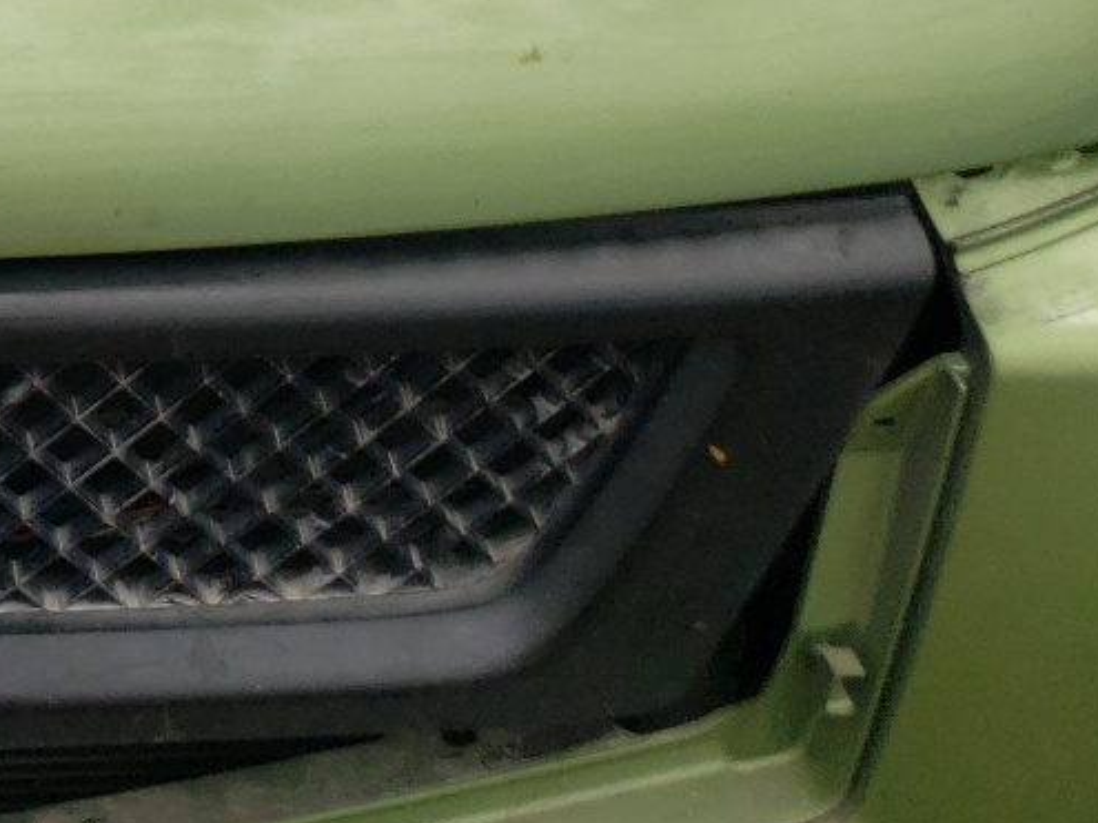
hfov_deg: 20.7
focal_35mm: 84
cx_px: -415
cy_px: -461
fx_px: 2664
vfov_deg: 15.9
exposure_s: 1/5000
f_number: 1.5
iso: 50
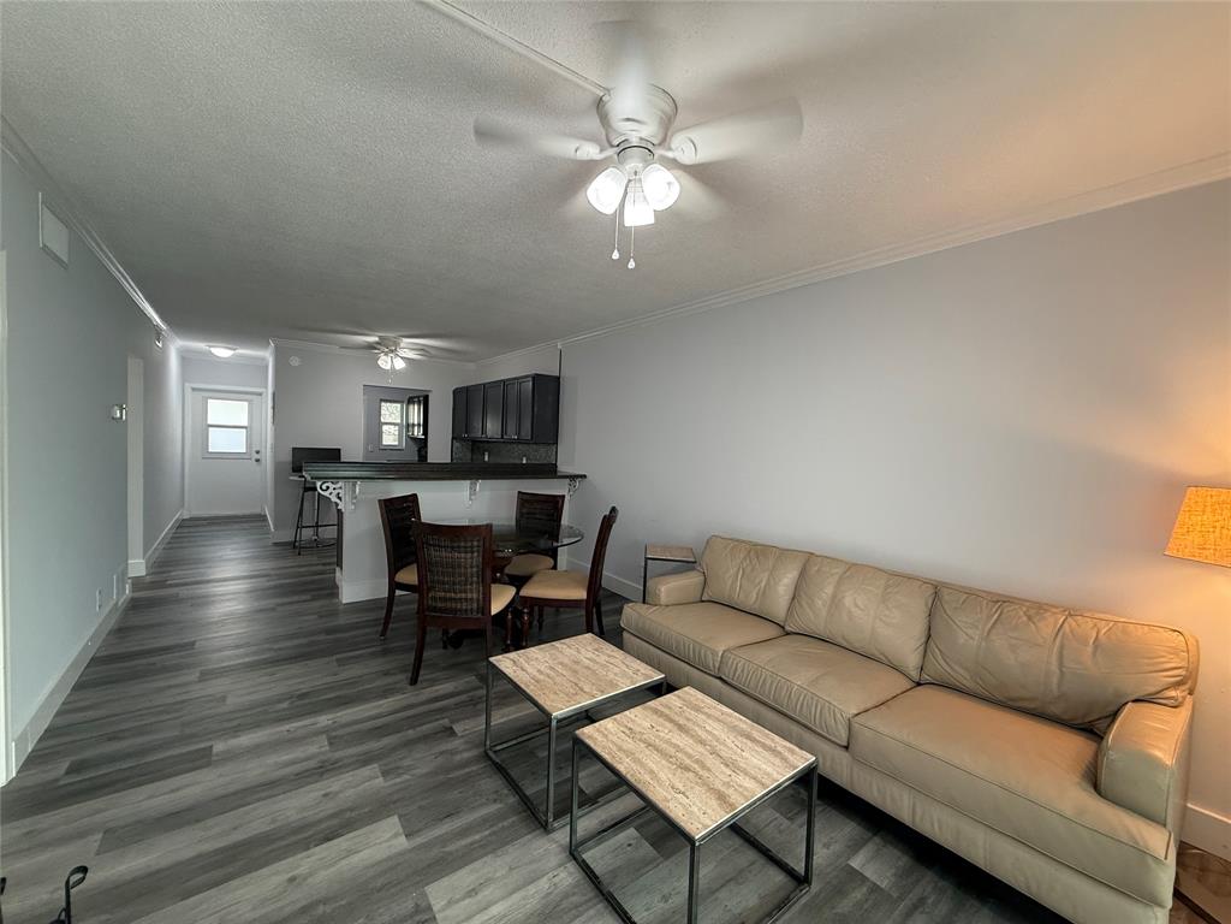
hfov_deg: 102.1
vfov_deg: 85.7
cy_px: 462
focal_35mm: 14
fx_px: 498
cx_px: 616
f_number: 2.2
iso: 250
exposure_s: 1/120
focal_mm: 2.22
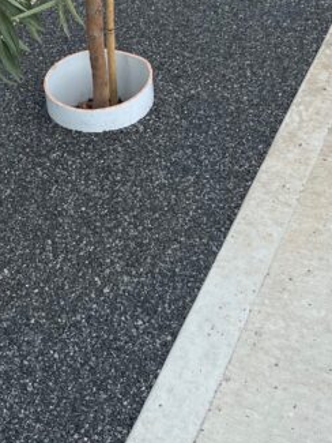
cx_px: 61
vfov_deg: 24.0
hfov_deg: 18.3
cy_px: 85
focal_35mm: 80
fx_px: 1022
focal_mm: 5.1
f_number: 1.6
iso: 50
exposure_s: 1/1056
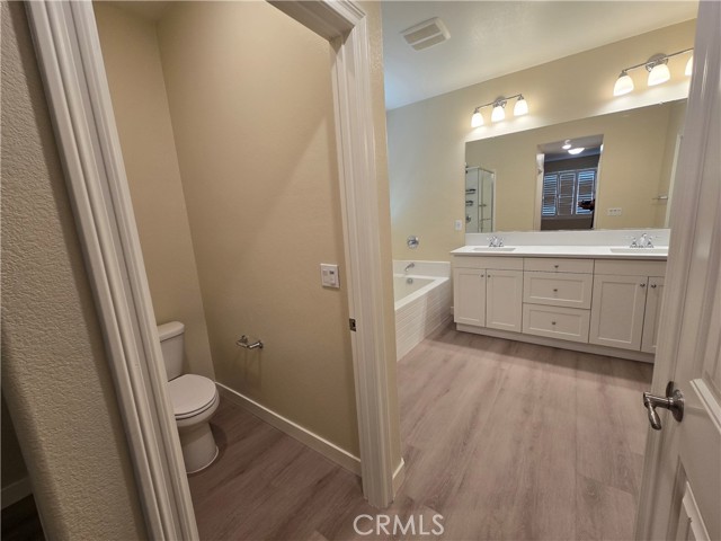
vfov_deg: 89.9
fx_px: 271
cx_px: 360
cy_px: 270
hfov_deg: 106.2
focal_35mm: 13
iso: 64
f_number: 2.2
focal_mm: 2.2
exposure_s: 1/60
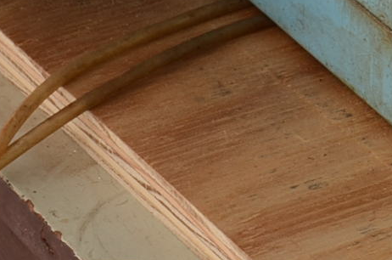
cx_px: 449
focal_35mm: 304
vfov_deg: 4.5
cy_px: -160
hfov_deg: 6.8
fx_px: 3303
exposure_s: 1/100
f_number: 9
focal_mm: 38
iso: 125
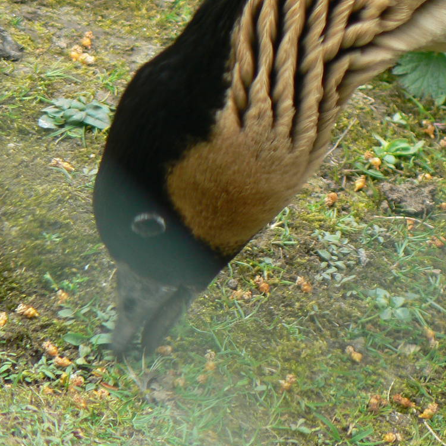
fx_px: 11880
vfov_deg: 2.2
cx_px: 262
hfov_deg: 2.2
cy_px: 106
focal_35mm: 815
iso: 80
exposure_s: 1/125
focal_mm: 72
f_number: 4.5
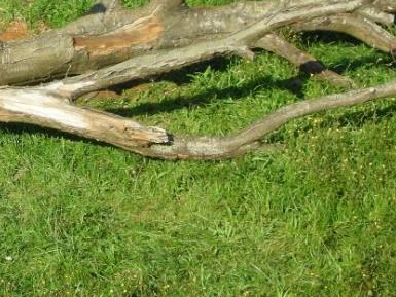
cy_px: 3
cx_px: -46
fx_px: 2060
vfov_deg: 8.2
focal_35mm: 180
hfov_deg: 10.8
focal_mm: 12.2
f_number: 4.4
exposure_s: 1/210
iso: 50
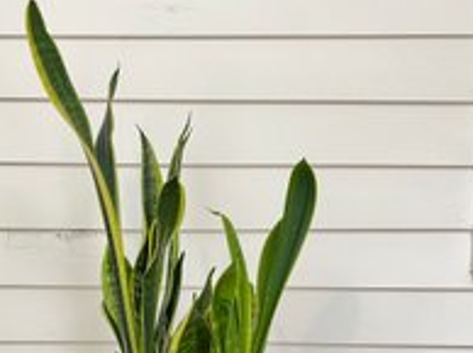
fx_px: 628
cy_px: 281
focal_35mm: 46
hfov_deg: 40.8
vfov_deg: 30.7
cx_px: 162
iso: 125
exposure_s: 1/97
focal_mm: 5.7
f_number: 1.5
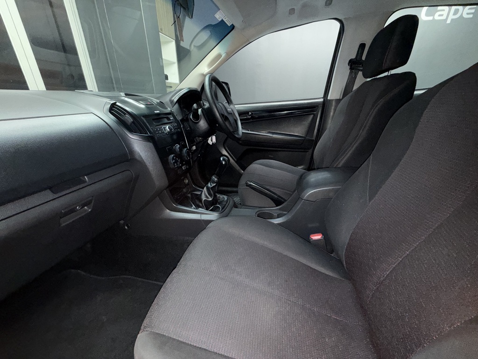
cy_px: 180
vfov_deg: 85.7
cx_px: 239
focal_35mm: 14
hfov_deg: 102.1
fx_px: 193
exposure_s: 1/33
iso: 250
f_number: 2.2
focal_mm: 2.22
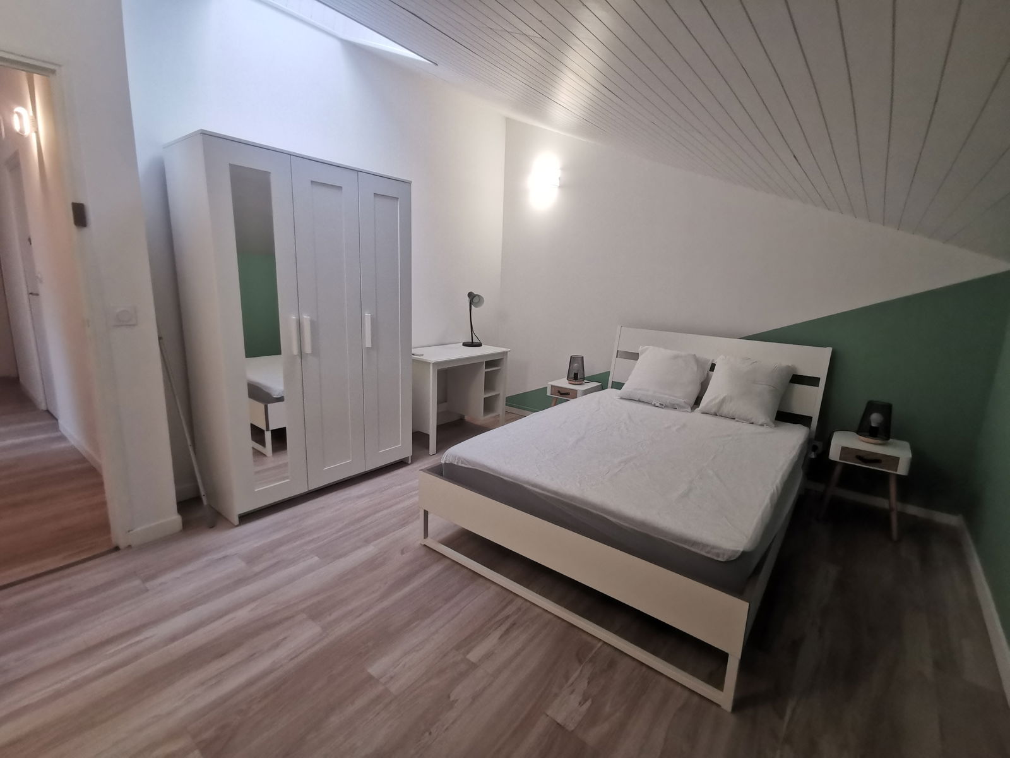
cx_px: 505
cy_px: 379
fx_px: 467
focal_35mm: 16
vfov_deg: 78.1
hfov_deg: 94.5
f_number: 2.2
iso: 320
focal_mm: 2.35
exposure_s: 1/60
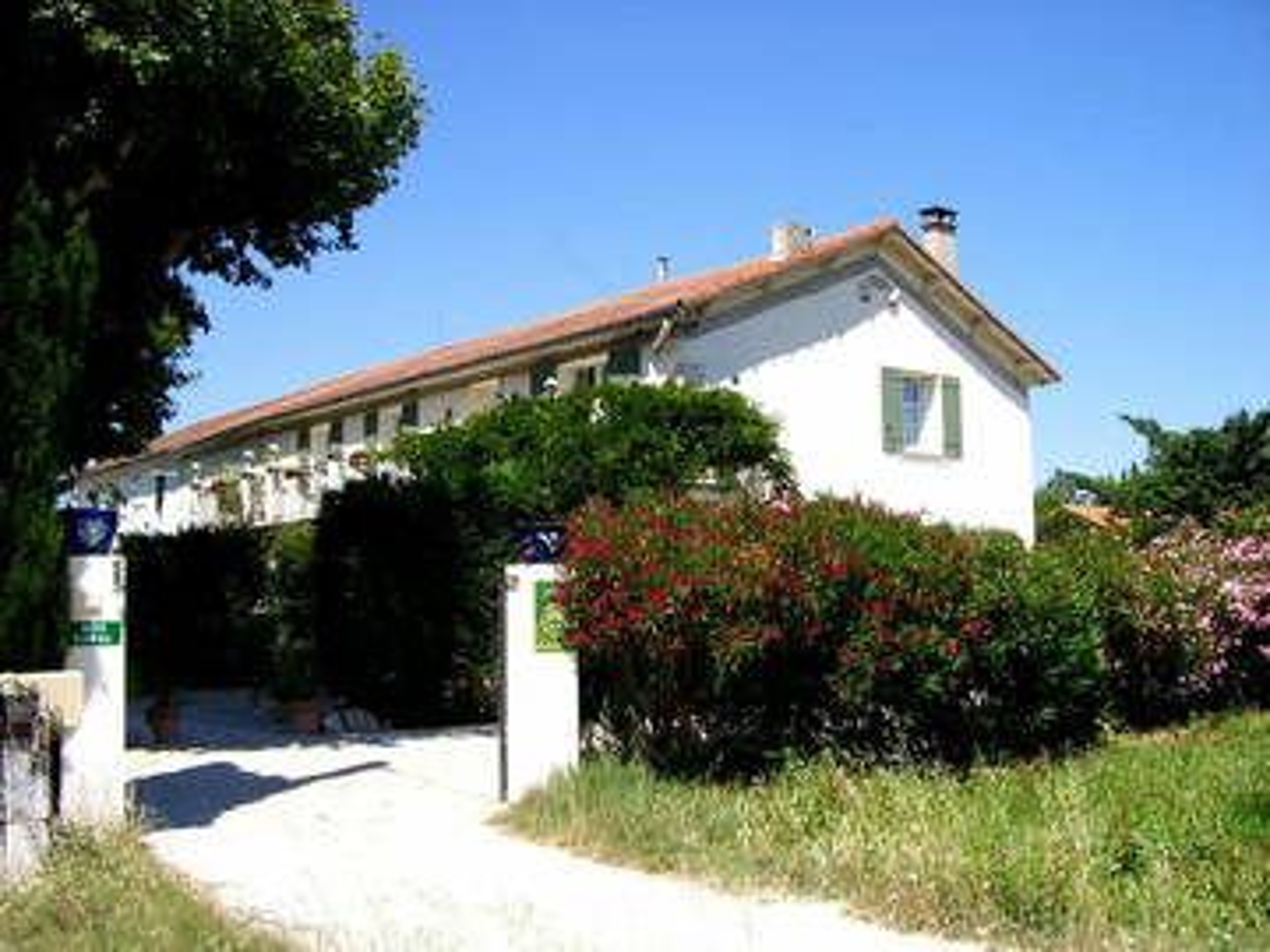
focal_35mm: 38
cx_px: 635
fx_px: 1394
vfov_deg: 37.7
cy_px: 476
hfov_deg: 49.0
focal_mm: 6.2
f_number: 4.3
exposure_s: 1/400
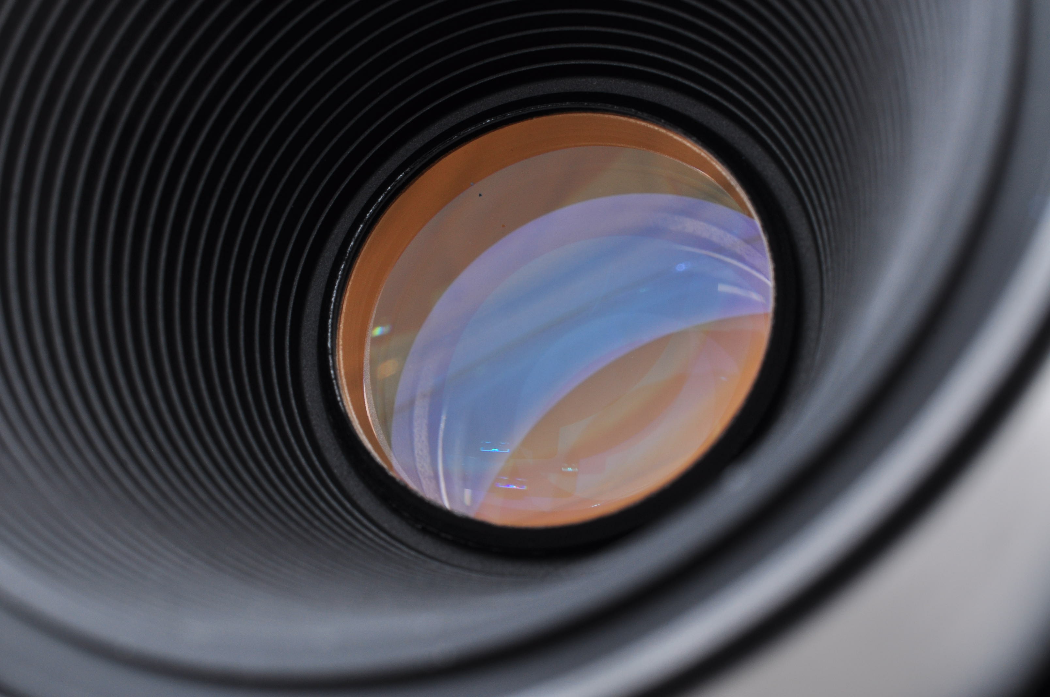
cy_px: 348
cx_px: 525
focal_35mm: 60
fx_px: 1748
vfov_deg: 22.6
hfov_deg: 33.4
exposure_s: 1/200
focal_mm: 40
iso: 200
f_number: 22
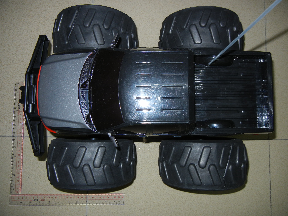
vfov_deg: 46.8
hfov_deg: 60.0
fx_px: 250
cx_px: 144
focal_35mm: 30
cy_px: 108
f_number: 3.5
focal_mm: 5.4
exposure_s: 1/30
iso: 200
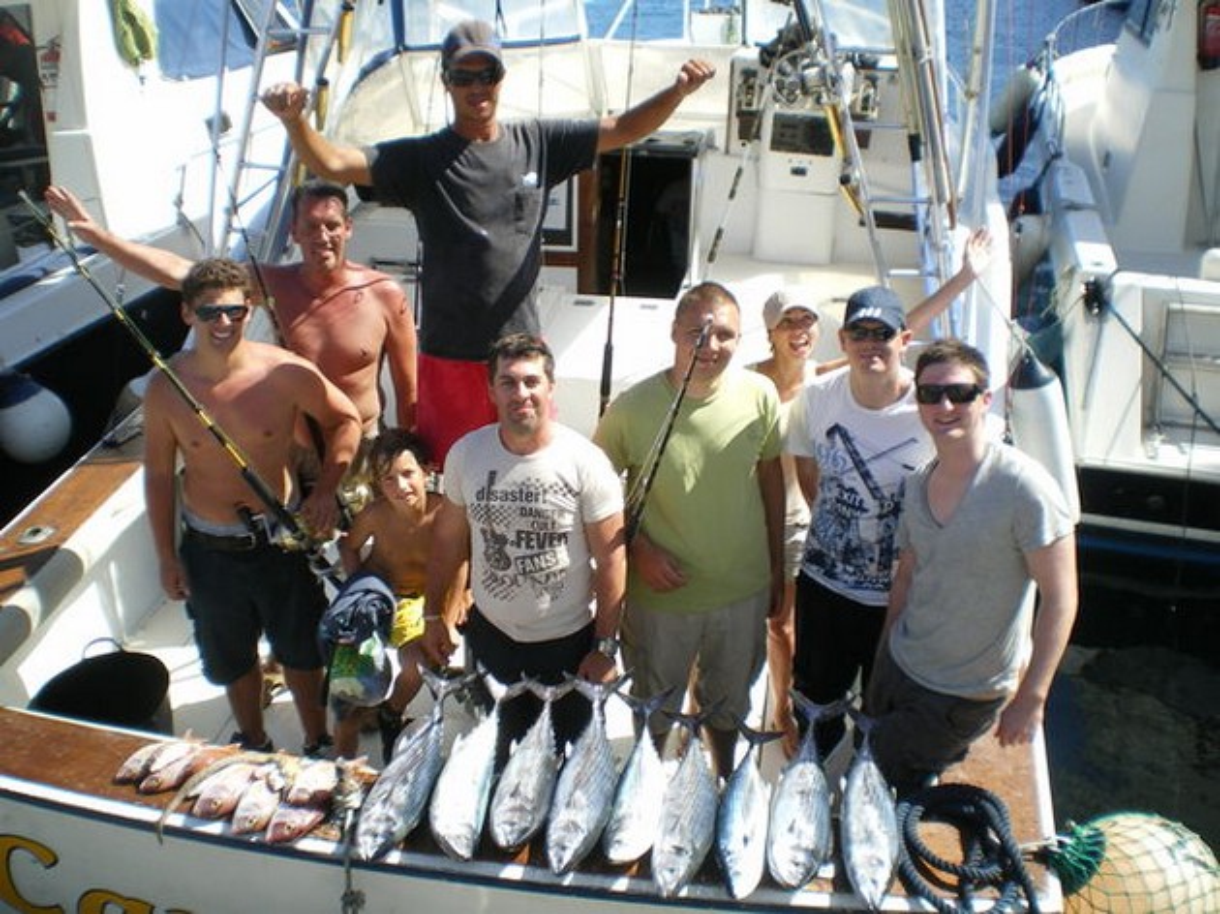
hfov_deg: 51.4
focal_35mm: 36
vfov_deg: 39.6
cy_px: 457
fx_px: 1268
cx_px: 610
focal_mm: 6.3
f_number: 4.6
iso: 50
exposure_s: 1/200
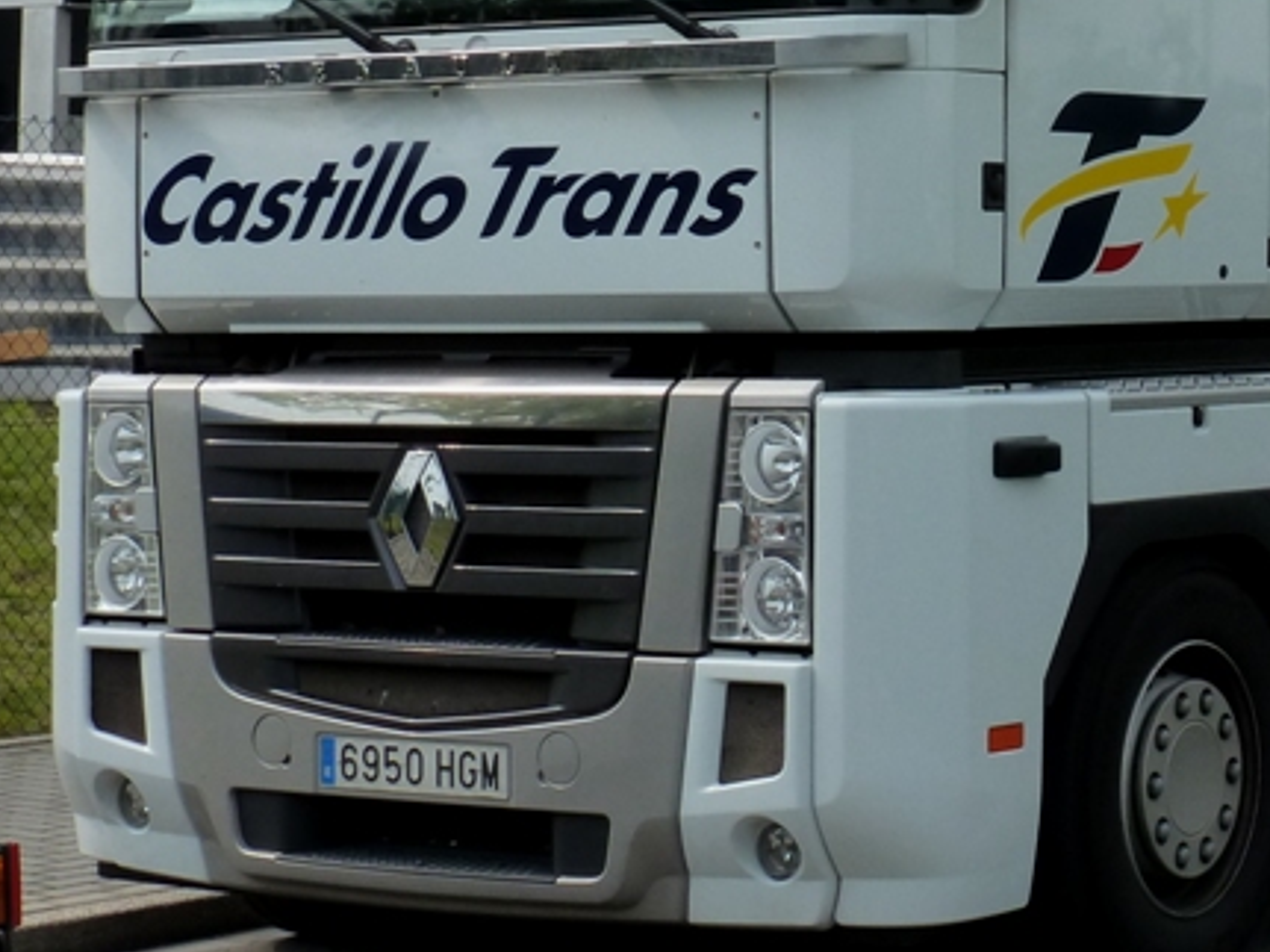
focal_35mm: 107
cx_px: 1467
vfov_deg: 13.7
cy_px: 50
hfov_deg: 17.6
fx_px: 3925
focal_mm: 8
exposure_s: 1/400
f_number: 4.5
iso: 160
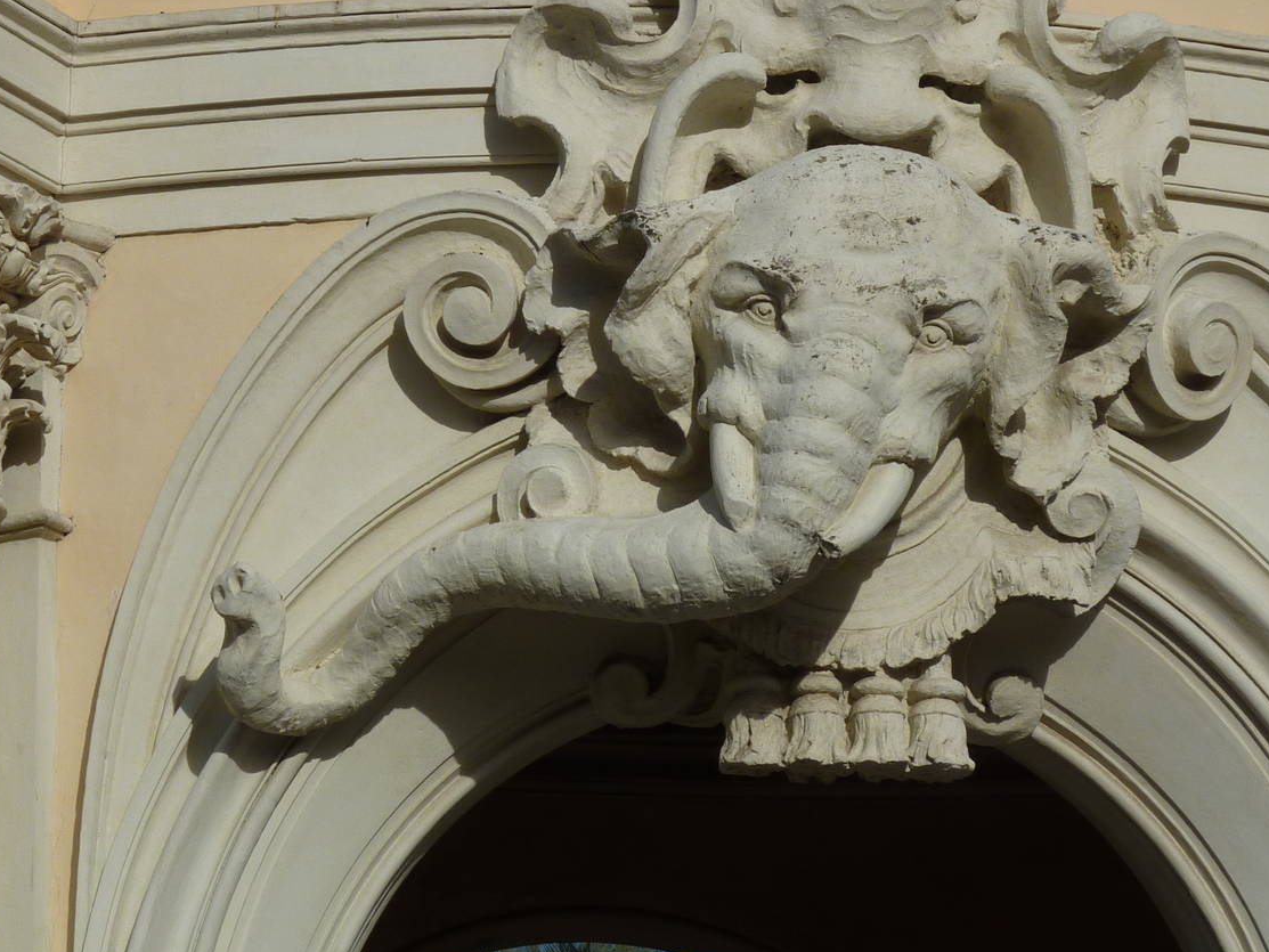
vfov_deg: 8.1
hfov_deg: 10.7
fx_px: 6746
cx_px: 626
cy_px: 335
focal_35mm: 184
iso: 80
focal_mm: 21
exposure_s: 1/1300
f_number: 6.3
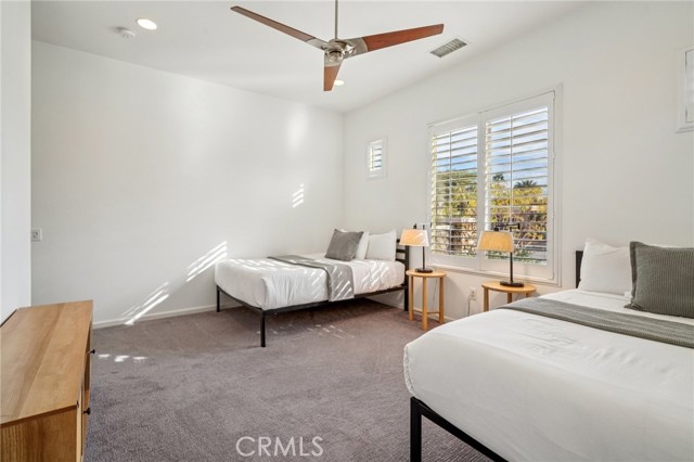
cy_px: 231
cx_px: 347
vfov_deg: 73.7
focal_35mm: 16
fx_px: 308
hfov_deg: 96.8
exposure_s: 1/30
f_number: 8
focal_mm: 16
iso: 200
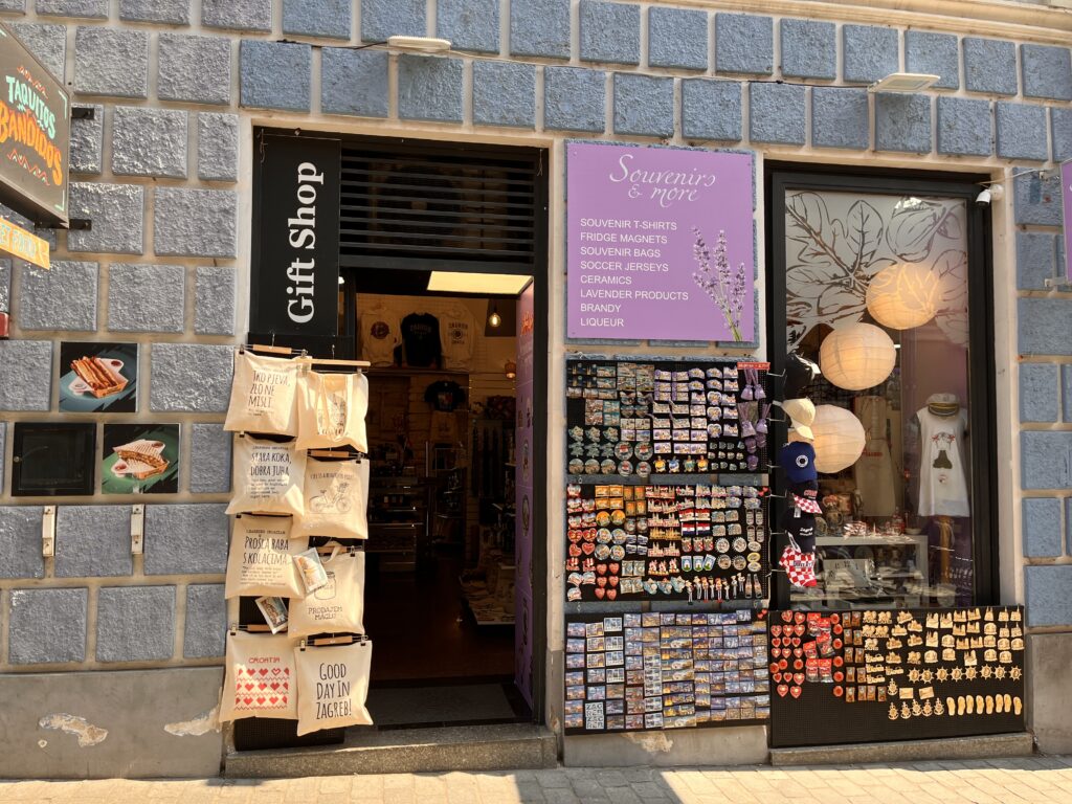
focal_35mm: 26
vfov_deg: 53.1
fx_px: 805
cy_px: 402
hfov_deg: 67.3
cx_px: 536
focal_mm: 5.1
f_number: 1.6
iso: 50
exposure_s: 1/631
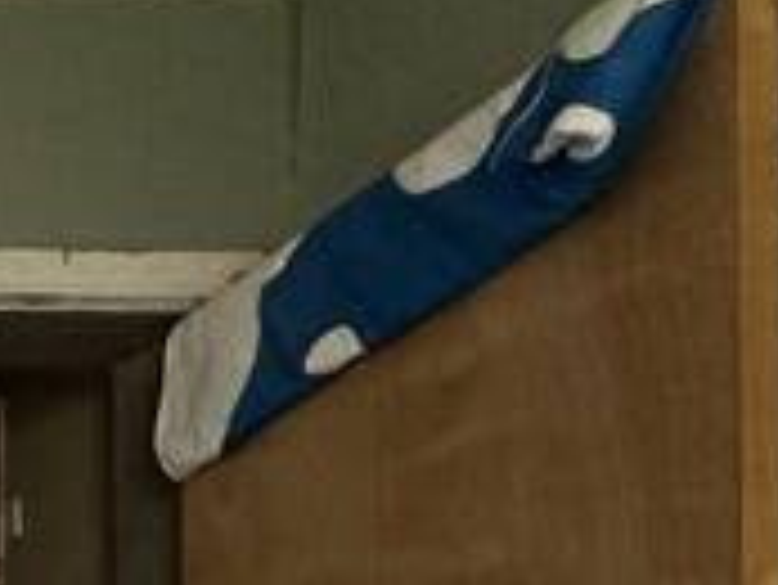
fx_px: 1867
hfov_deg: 13.6
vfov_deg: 15.3
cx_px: -1250
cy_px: 1058
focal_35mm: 83
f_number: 2.2
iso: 100
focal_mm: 2.22
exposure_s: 1/99
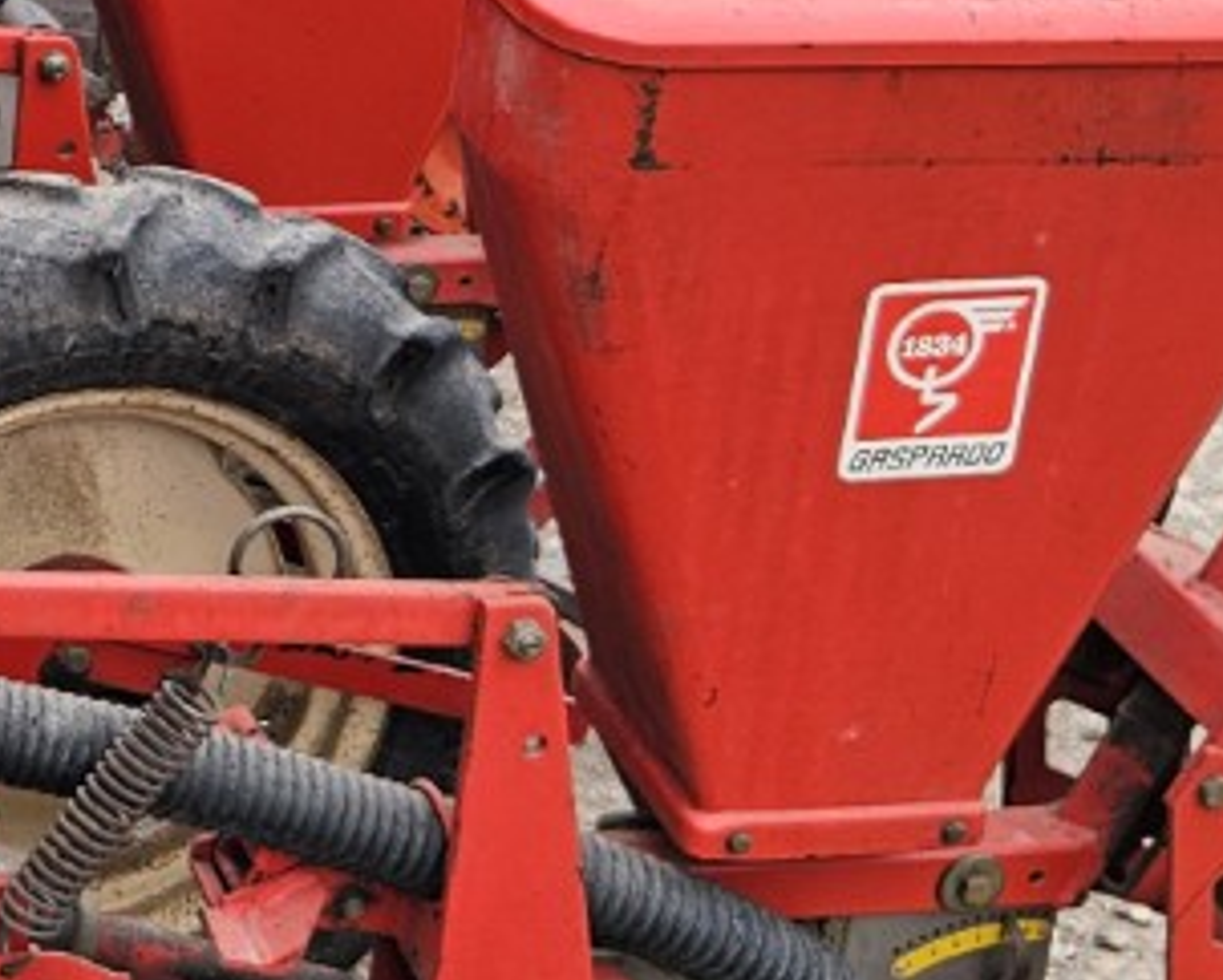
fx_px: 3875
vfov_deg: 14.0
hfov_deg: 16.7
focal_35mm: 107
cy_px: -162
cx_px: -445
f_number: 1.8
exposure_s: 1/100
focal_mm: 5.4
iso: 25
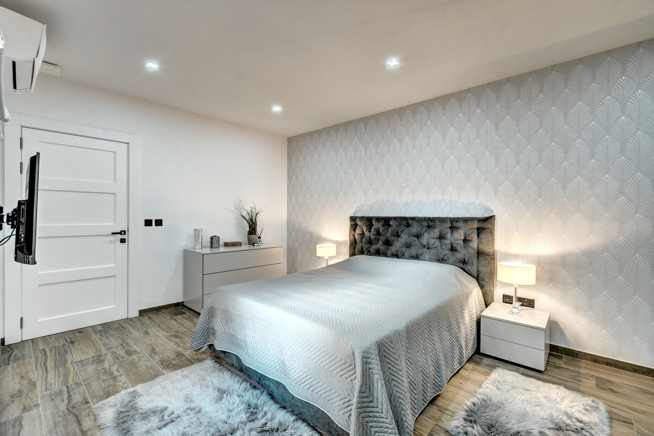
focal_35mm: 15
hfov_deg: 100.4
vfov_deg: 77.3
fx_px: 272
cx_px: 327
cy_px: 218
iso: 250
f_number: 8
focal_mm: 10
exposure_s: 1/6
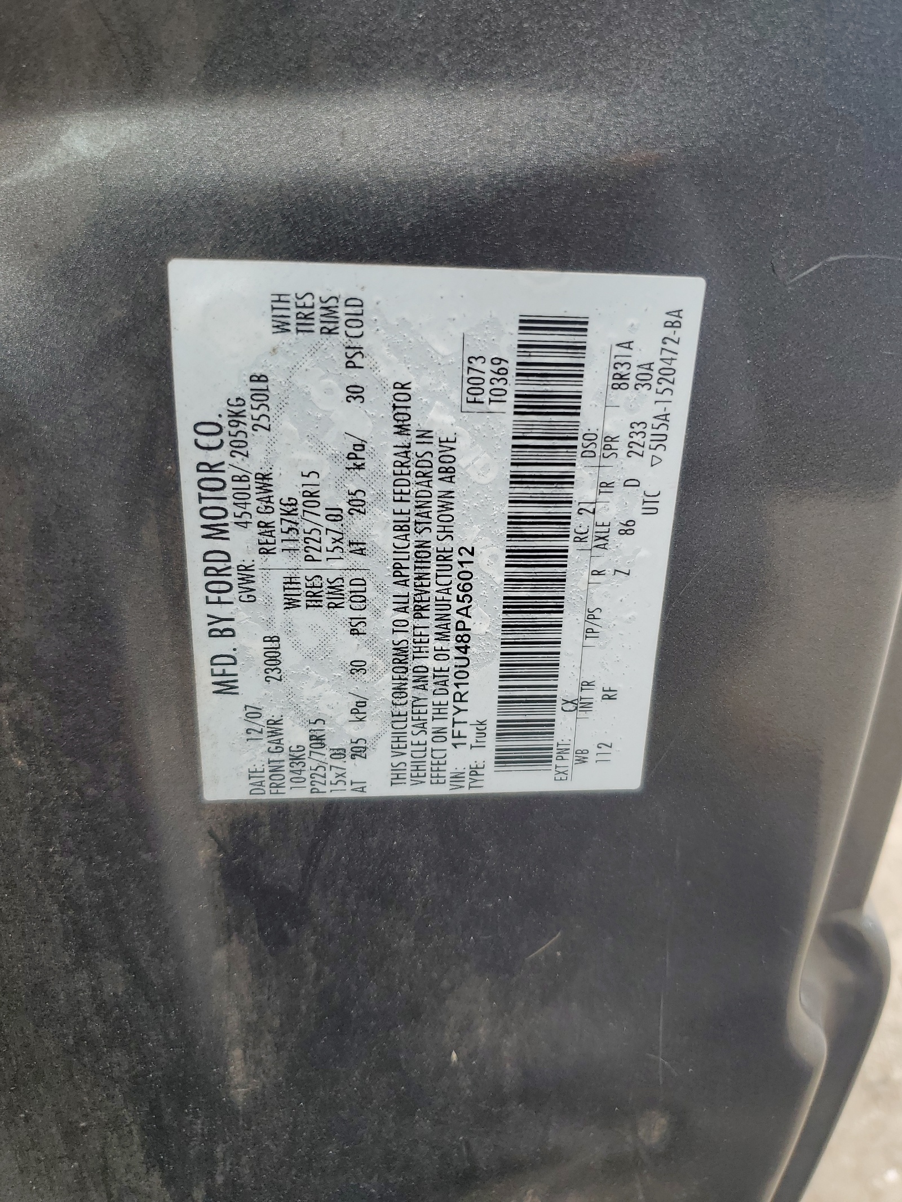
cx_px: 451
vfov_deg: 67.3
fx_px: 903
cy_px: 601
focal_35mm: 26
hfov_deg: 53.1
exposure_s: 1/667
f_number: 1.5
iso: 50
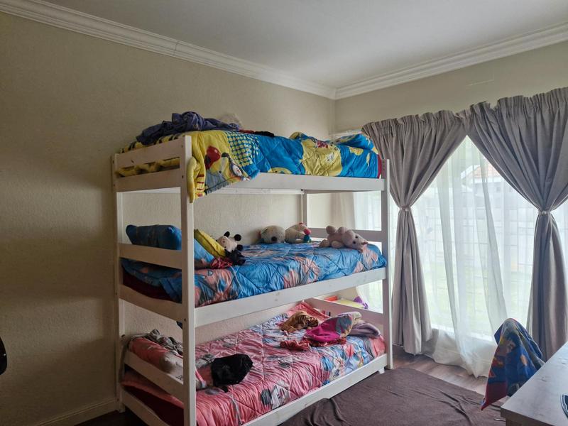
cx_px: 284
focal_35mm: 23
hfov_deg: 73.9
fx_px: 377
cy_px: 213
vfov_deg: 58.9
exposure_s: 1/100
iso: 400
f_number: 1.8
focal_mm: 5.54
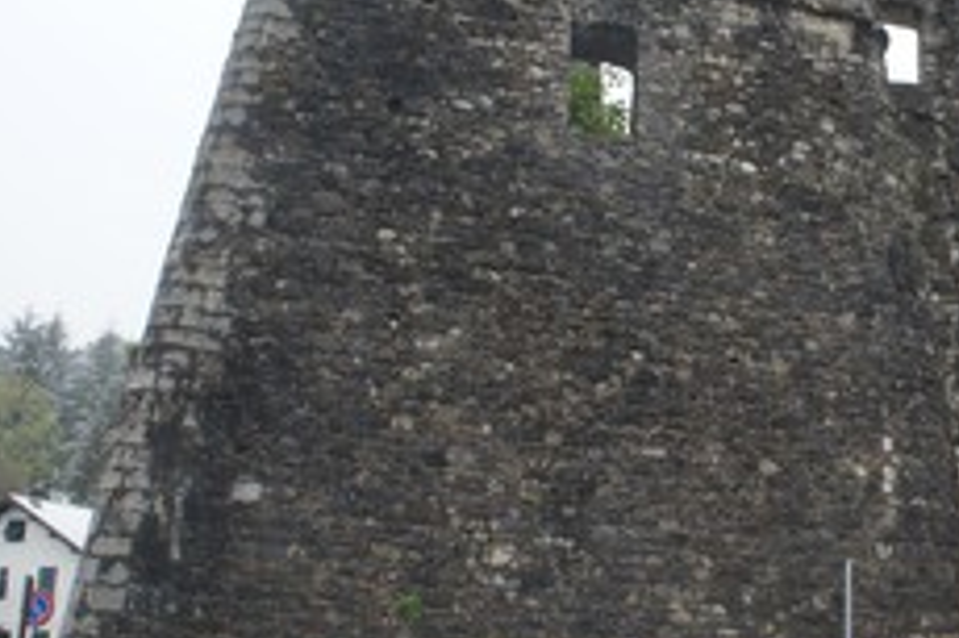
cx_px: 846
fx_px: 1437
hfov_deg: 35.0
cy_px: 263
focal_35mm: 54
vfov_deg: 25.0
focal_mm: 18
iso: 250
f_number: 7.1
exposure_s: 1/250
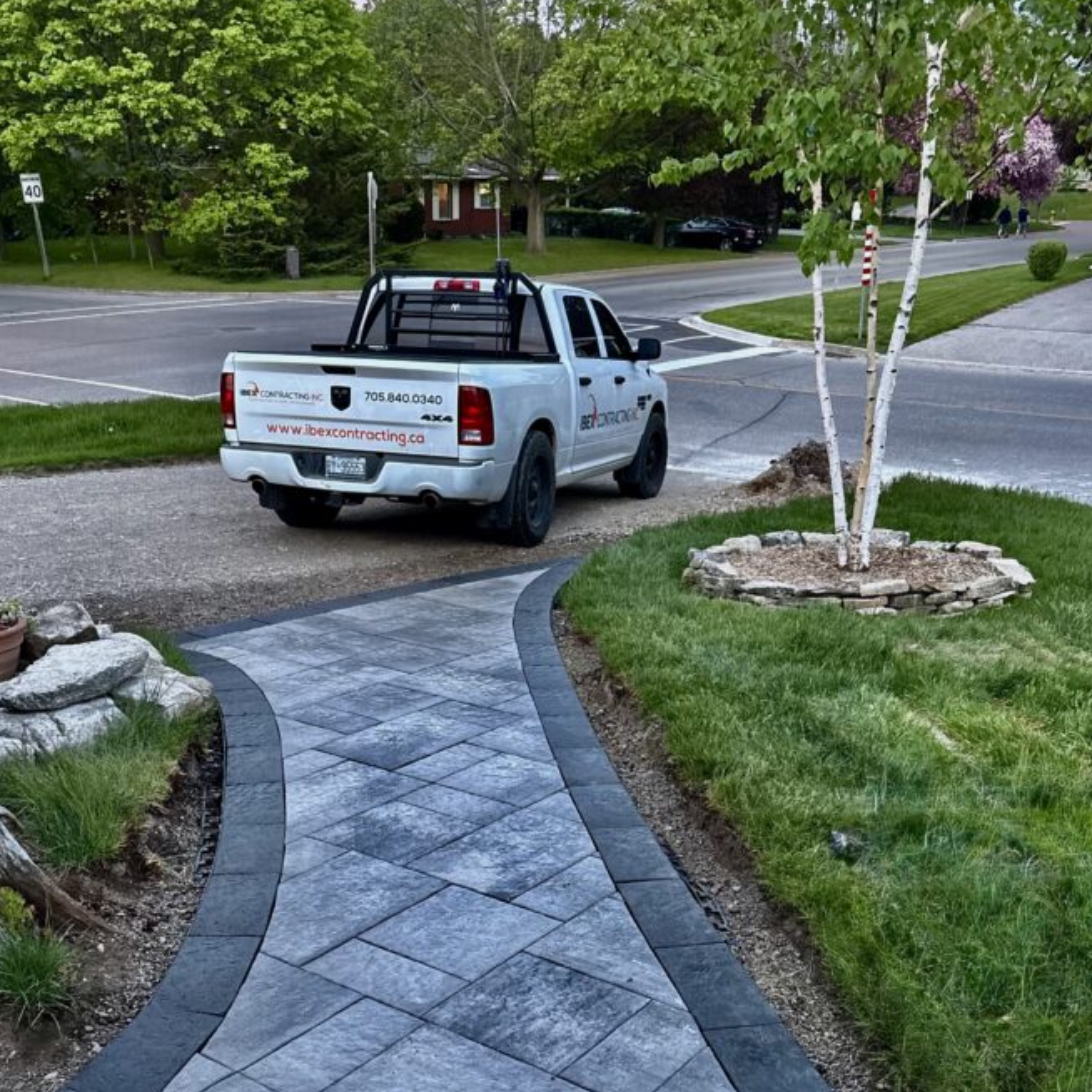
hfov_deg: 46.0
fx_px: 1285
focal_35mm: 36
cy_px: 751
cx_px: 536
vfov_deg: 45.2
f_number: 1.6
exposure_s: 1/60
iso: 500
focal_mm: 5.96
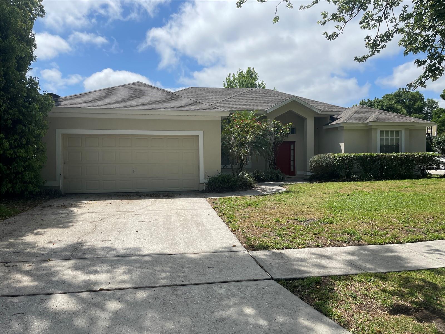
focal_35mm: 26
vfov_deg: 53.1
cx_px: 222
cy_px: 167
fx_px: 334
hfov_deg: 67.3
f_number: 1.6
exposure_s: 1/5291
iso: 32
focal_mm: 4.2
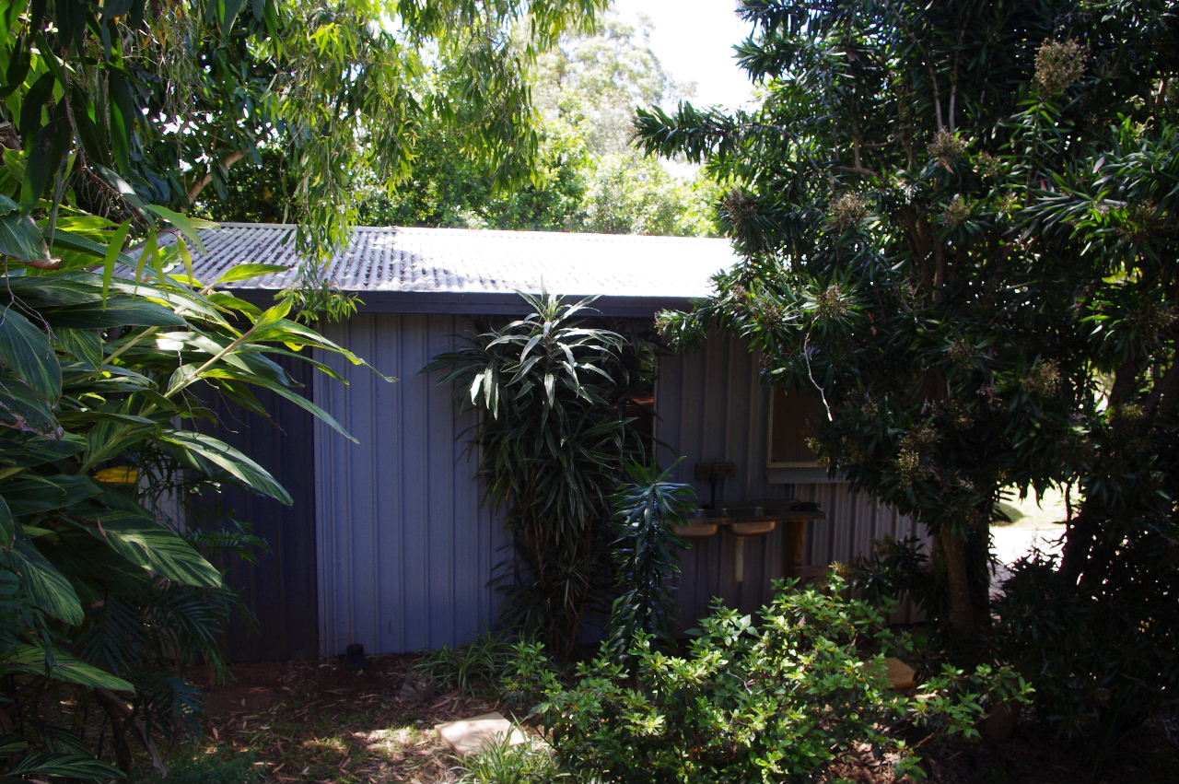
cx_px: 590
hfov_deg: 62.0
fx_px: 982
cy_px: 392
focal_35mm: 30
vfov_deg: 43.5
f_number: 5.6
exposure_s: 1/200
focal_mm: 20
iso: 400
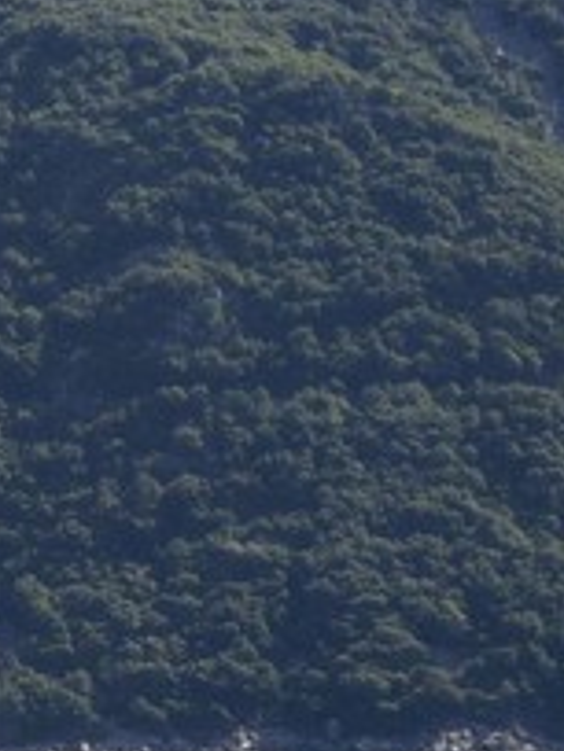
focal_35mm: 241
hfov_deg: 5.6
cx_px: -1305
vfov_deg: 8.2
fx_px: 5235
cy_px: 390
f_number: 13
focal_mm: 32
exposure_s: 1/250
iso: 200
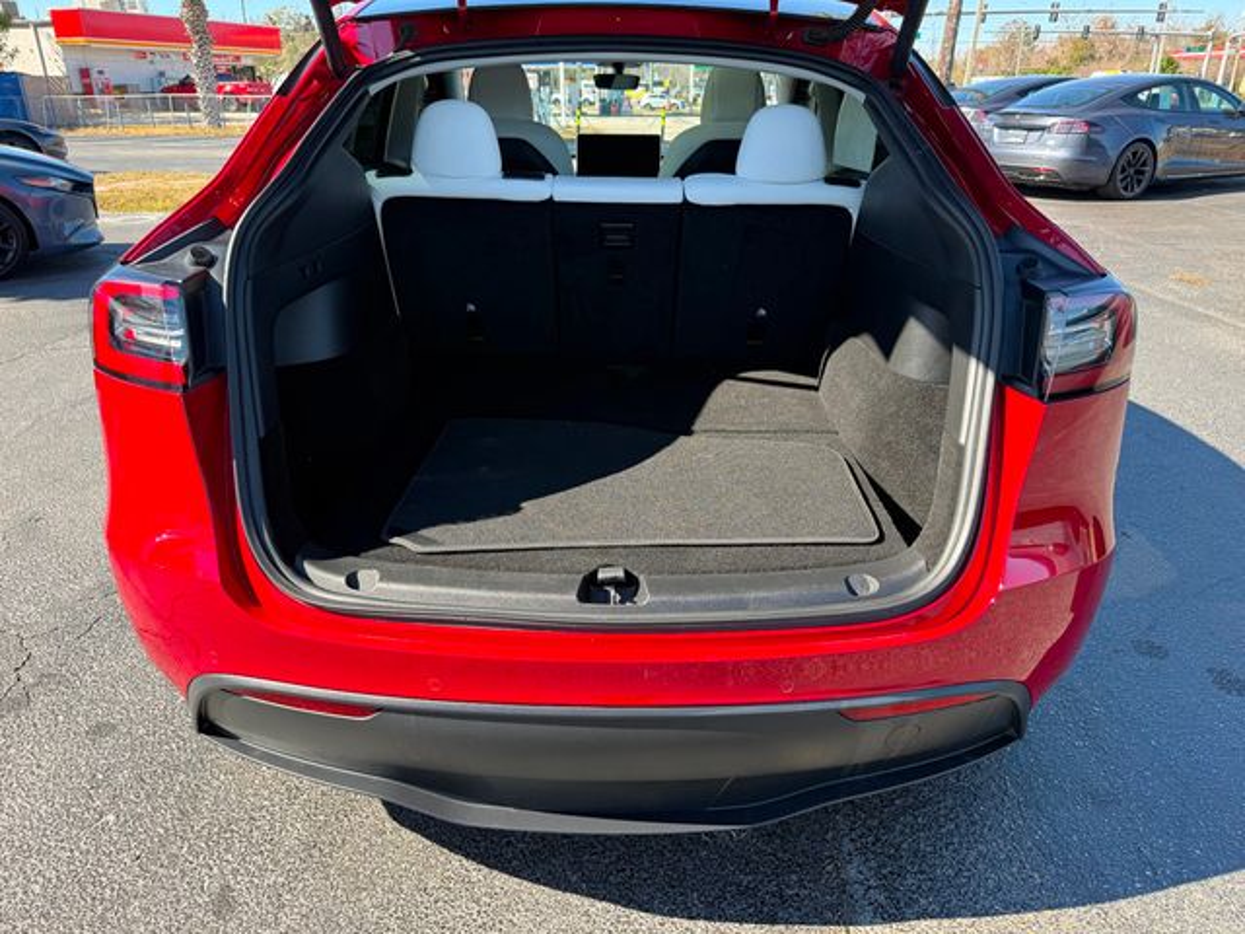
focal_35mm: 24
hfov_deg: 71.6
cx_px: 622
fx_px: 863
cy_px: 467
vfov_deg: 56.8
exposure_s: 1/627
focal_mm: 6.76
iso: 80
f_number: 1.78
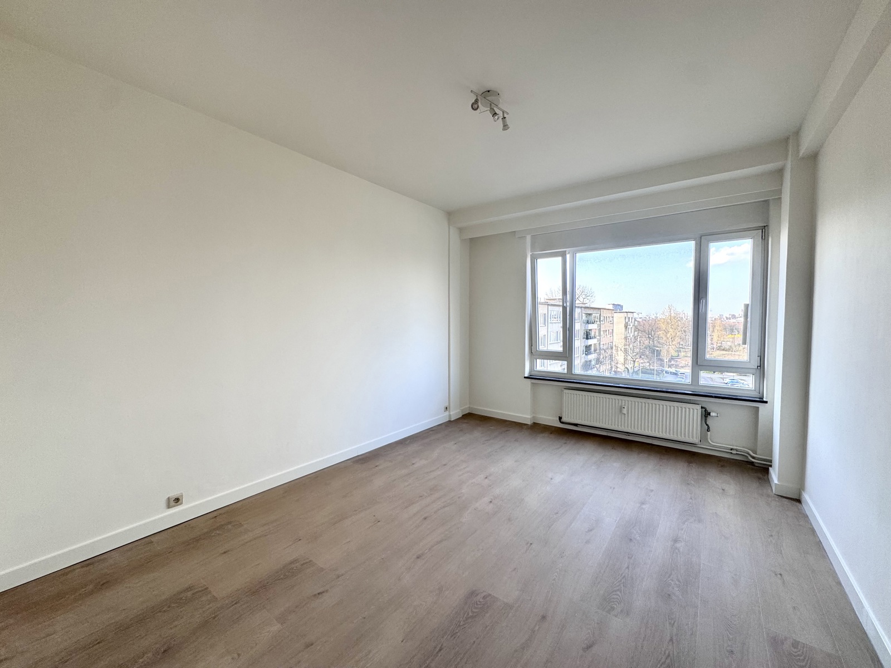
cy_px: 334
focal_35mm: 14
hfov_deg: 102.1
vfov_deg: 85.7
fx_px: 360
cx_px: 446
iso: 40
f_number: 2.2
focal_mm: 2.22
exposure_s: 1/99
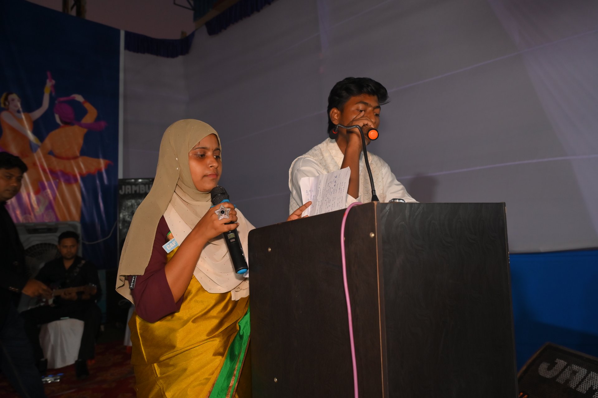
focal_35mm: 26
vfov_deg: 49.5
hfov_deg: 69.4
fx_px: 432
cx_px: 299
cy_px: 199
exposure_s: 1/100
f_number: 4.5
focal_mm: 26
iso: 800
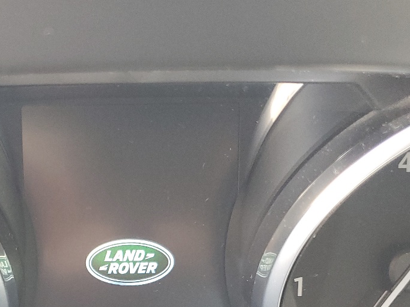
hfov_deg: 31.3
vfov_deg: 22.9
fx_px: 722
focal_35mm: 61
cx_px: 115
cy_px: 322
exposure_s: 1/60.2
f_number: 1.5
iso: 176
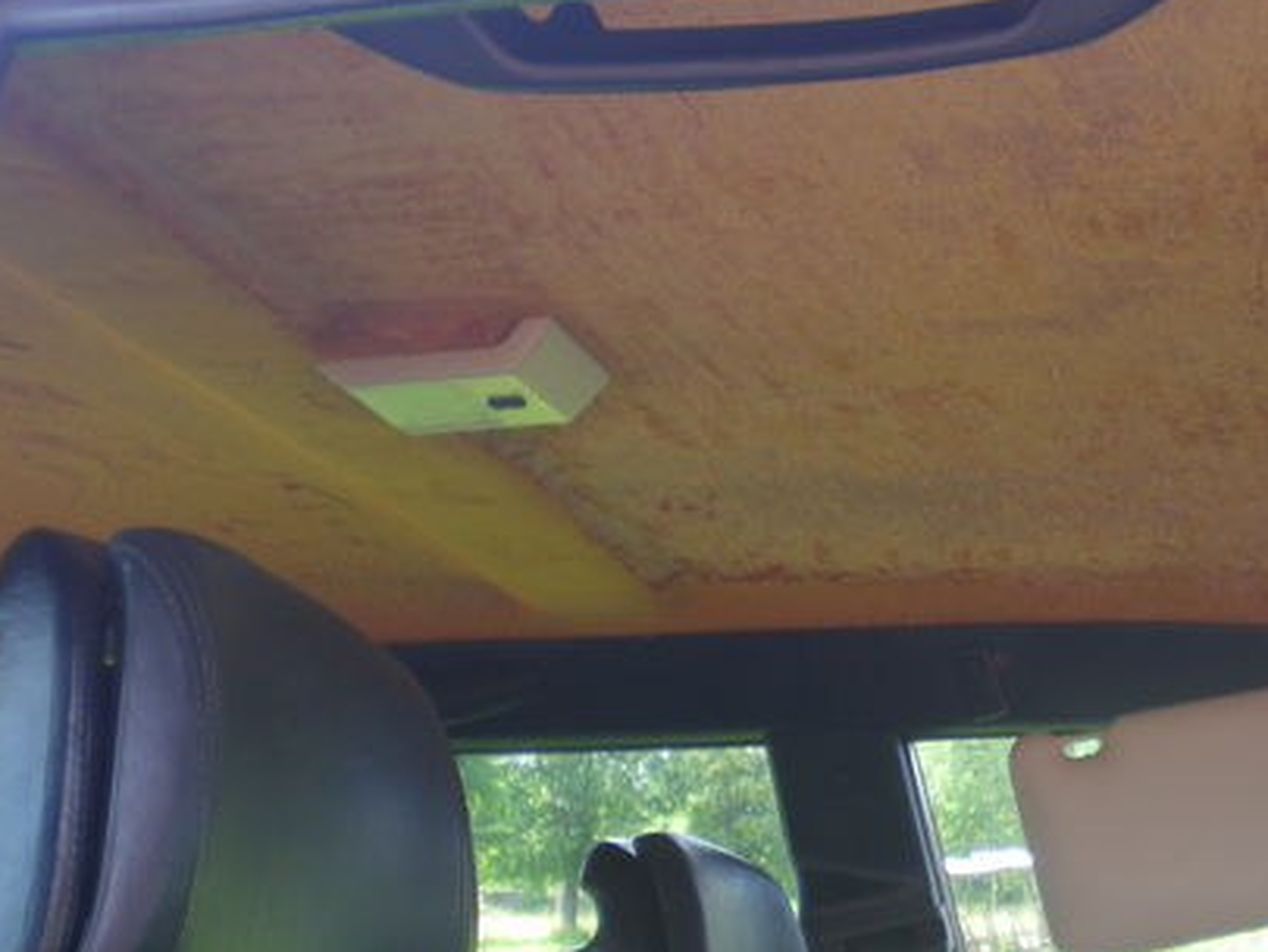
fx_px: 2198
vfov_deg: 24.4
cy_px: 510
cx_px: 974
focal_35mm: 60
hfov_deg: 31.5
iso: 50
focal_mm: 6.3
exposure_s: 1/58.2
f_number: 3.1
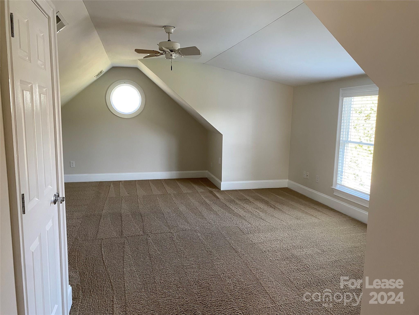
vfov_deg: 53.1
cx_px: 210
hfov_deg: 67.3
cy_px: 158
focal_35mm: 26
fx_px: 315
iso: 125
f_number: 1.8
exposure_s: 1/60
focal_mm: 4.25
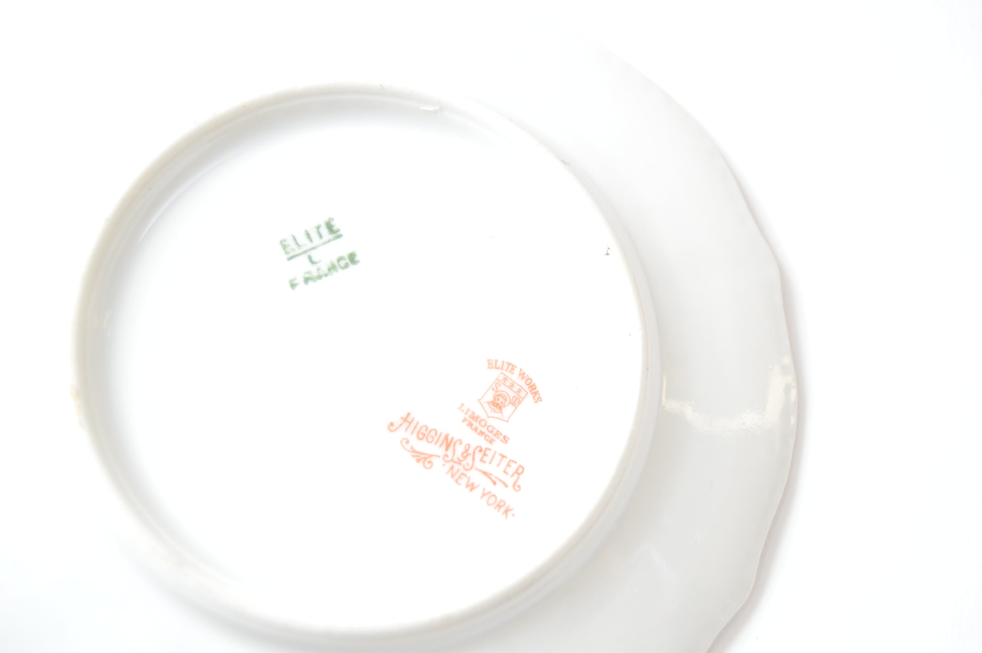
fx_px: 1717
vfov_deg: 21.5
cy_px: 326
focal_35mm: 63
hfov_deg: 31.9
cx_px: 491
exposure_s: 1/60
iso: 900
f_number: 5
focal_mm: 42
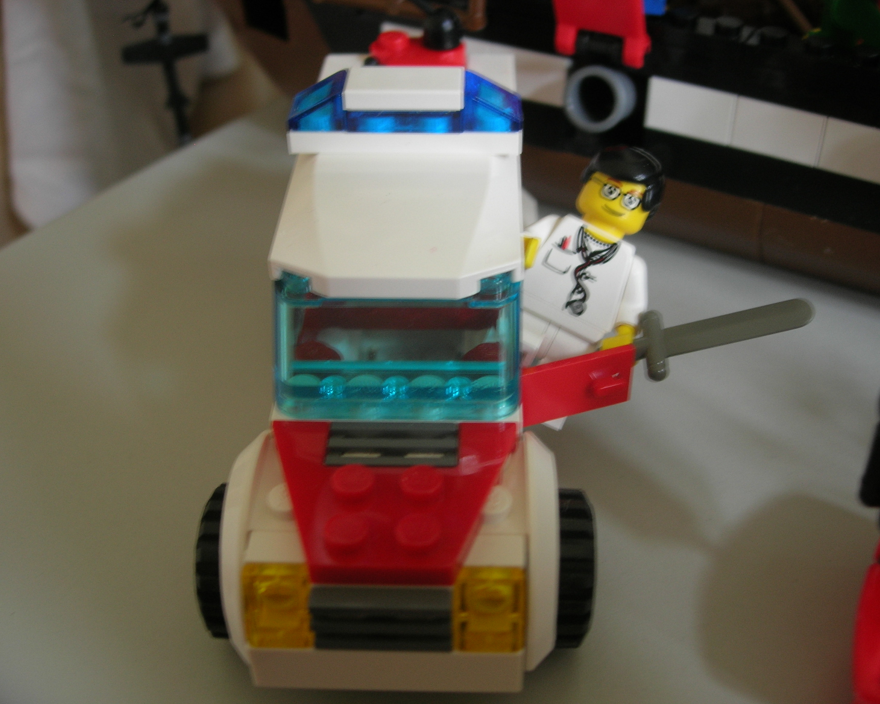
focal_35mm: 40
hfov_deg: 45.8
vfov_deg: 37.3
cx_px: 452
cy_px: 355
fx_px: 1042
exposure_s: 1/6.2
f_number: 2.8
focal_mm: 7.8
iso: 64
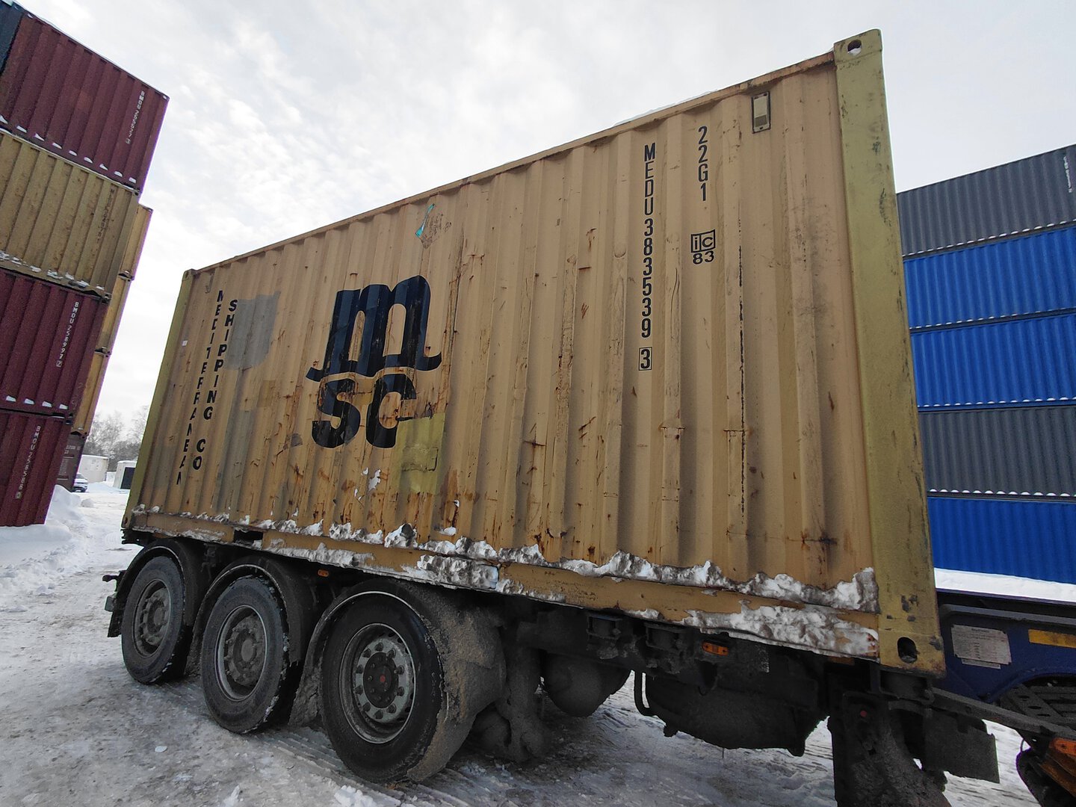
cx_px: 538
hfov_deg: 94.5
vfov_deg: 78.1
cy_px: 404
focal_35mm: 16
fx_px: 497
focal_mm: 1.64
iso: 40
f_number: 2.2
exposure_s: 1/653
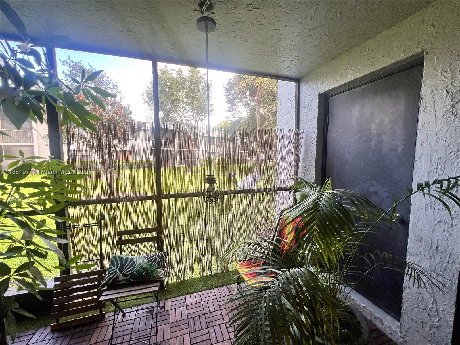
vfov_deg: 89.9
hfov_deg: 106.2
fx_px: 173
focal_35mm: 13
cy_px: 172
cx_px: 230
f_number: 1.8
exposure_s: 1/99
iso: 64
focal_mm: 1.57
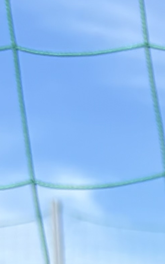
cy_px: 661
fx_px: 1439
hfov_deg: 5.7
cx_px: 641
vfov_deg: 9.2
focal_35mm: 200
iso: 50
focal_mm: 5.96
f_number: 1.6
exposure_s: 1/1845
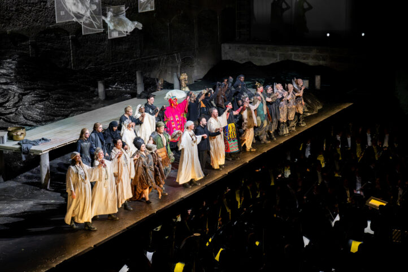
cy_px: 136
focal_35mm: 70
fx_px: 793
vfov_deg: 19.4
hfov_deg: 28.8
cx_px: 204
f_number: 8
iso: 5000
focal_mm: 70
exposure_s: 1/200
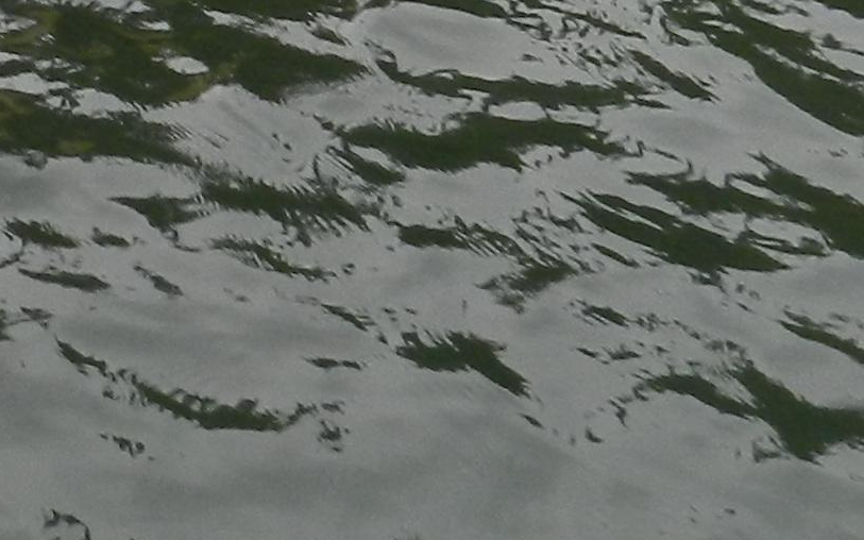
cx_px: -529
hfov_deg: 15.6
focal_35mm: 120
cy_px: -497
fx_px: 2825
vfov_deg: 10.2
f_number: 3.4
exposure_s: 1/250
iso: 160
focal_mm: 4
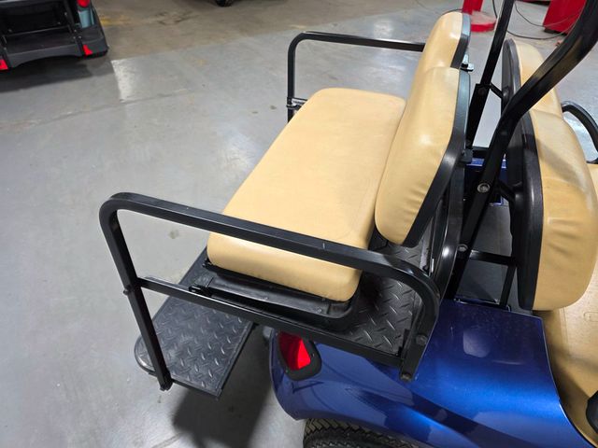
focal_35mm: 23
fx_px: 397
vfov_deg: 58.9
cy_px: 224
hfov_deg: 73.9
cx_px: 299
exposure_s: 1/120
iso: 125
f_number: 1.7
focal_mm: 6.3
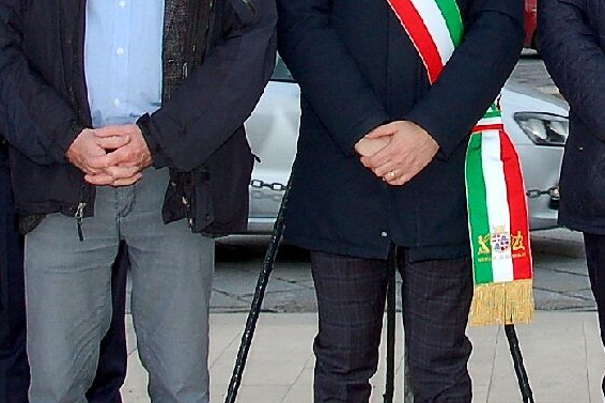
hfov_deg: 18.0
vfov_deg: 12.2
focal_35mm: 112
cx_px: 516
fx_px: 1882
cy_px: 56
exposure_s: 1/250
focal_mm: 22
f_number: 8
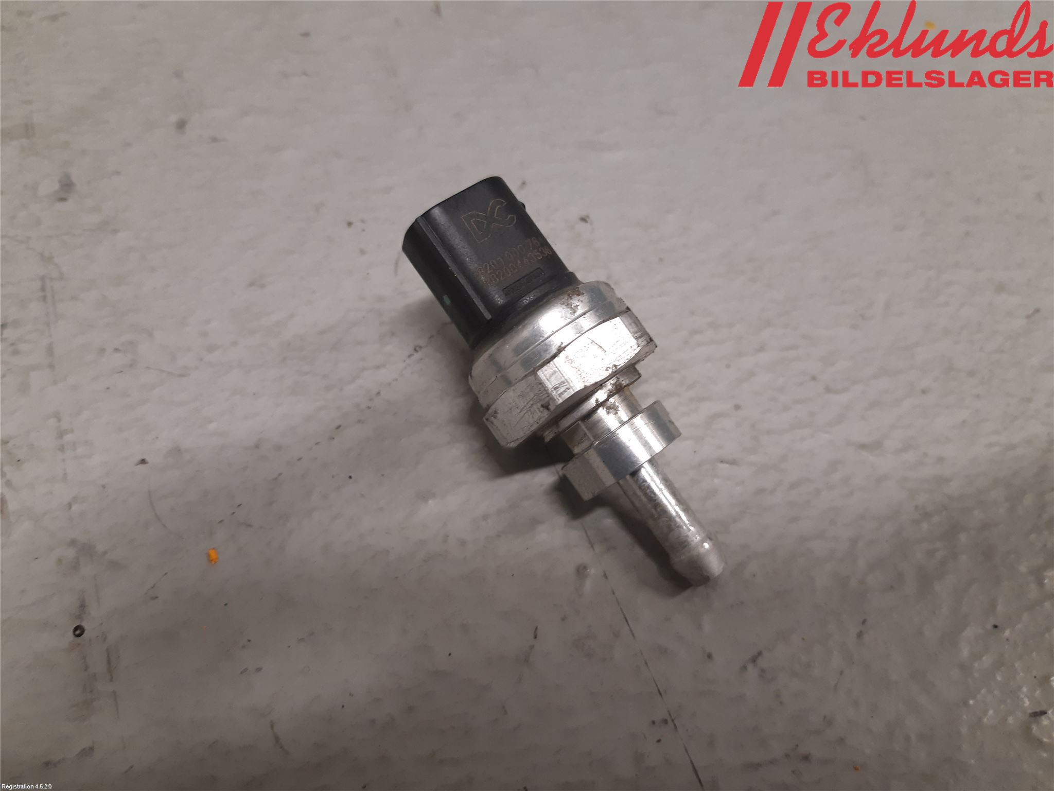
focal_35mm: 26
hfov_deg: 67.3
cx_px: 527
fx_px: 792
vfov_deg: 53.1
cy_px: 396
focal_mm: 3.93
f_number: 1.7
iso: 125
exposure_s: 1/50
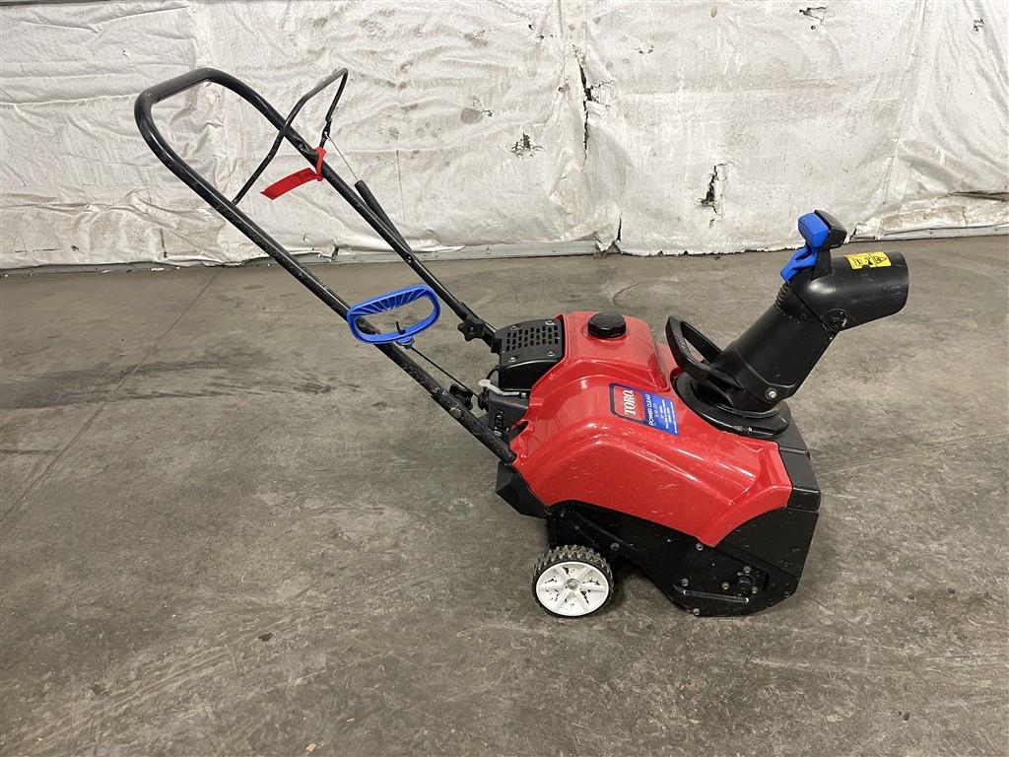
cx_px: 504
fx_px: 758
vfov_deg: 53.1
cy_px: 378
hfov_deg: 67.3
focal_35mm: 26
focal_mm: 4.2
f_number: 1.6
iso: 100
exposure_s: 1/60
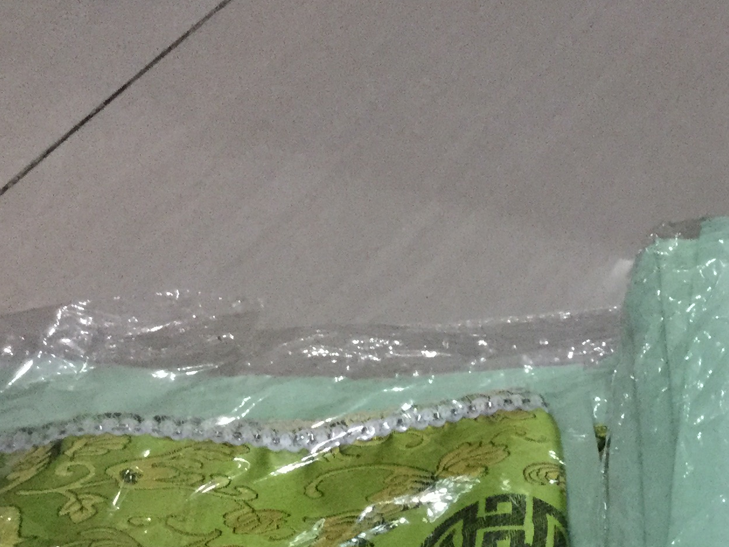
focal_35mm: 81
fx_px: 1706
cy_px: 693
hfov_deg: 23.2
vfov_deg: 17.2
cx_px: 714
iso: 200
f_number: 2.4
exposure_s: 1/20
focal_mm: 3.3
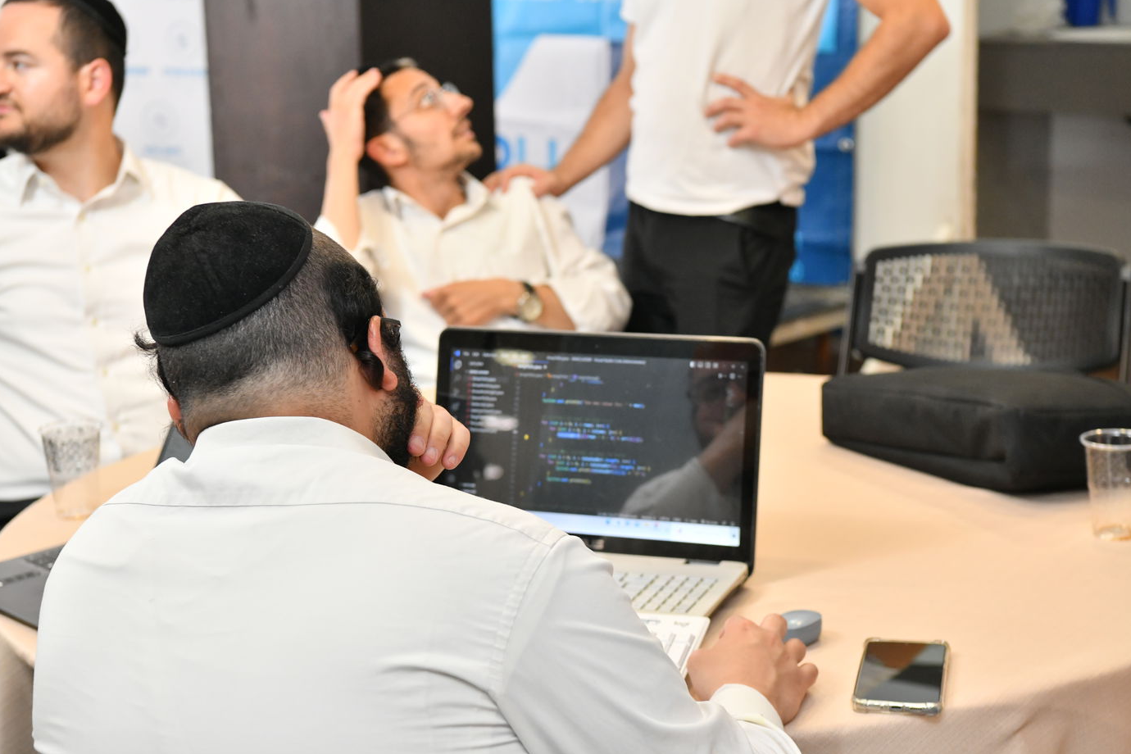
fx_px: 2230
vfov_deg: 19.2
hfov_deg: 28.5
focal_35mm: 71
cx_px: 571
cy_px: 379
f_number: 5.6
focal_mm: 70
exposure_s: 1/200
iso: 2500
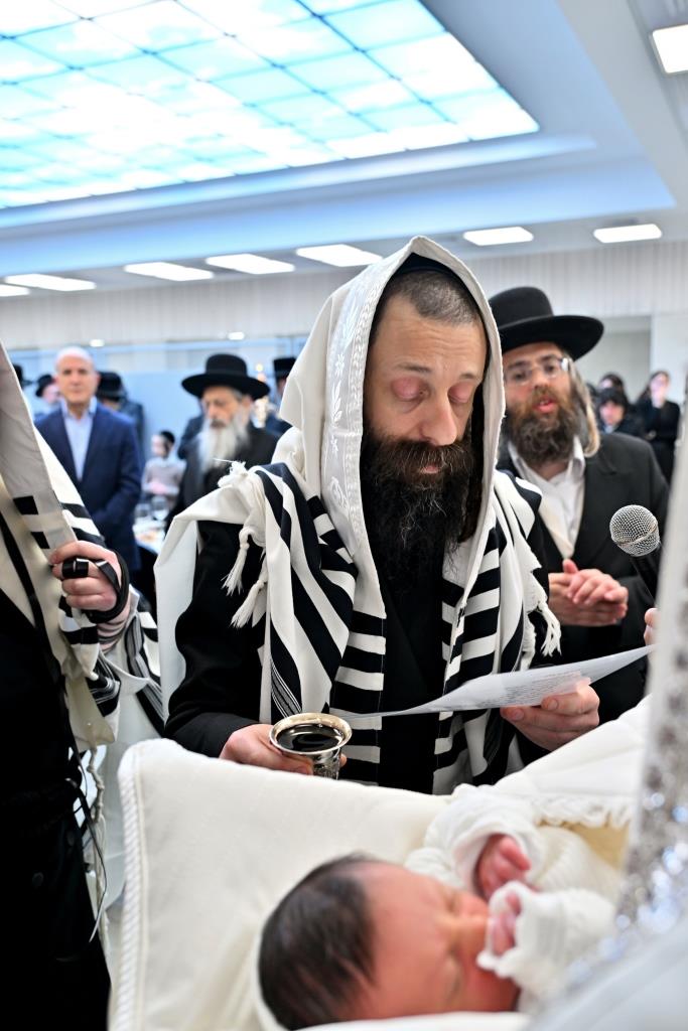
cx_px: 344
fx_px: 903
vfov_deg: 59.5
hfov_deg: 41.7
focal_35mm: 32
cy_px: 516
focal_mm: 31.5
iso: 640
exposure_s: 1/250
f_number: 4
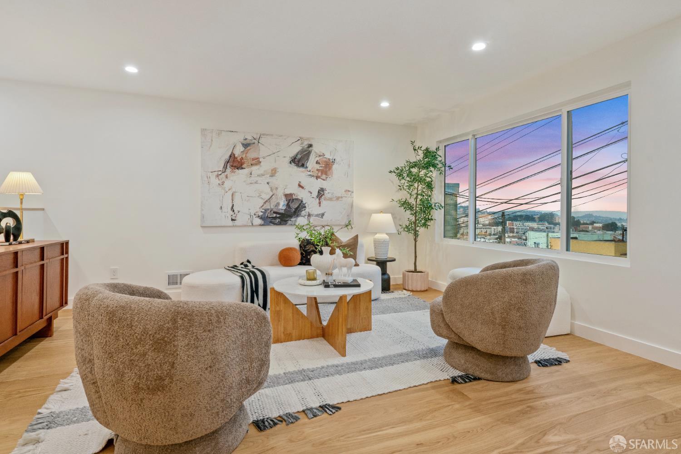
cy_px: 227
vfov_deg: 70.4
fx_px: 322
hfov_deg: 93.3
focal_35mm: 17
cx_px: 340
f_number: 9
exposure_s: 1/15
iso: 640
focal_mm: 17
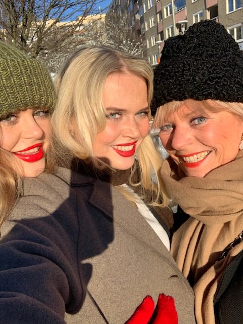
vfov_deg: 56.8
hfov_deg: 44.2
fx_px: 300
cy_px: 162
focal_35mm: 32
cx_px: 122
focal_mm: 2.87
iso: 16
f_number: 2.2
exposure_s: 1/1437
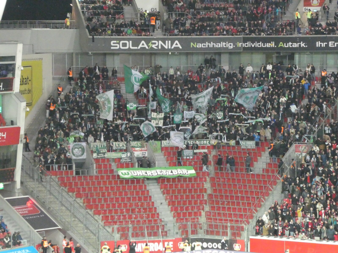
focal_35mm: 151
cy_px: 126
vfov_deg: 9.8
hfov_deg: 13.1
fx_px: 1474
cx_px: 169
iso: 3200
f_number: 5.4
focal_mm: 27.1
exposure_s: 1/125
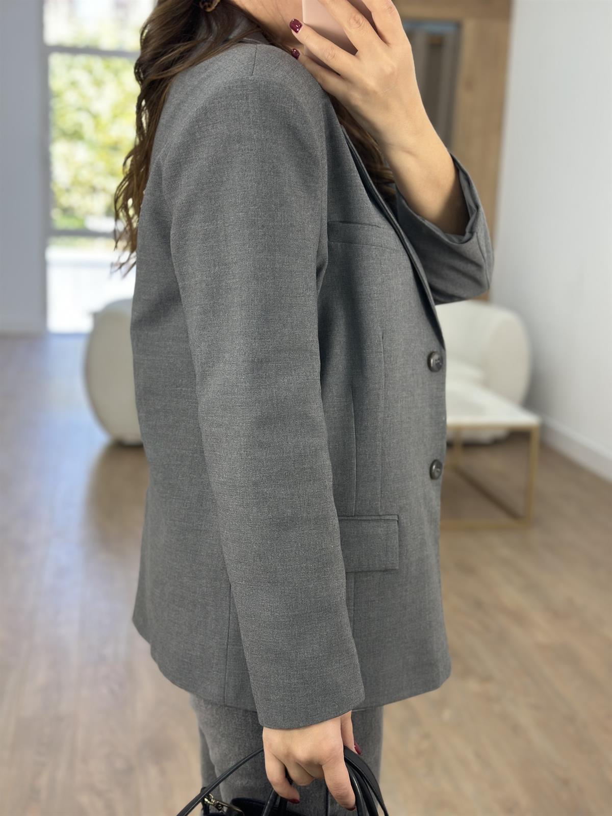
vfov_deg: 39.7
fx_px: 1131
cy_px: 408
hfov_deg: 30.3
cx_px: 306
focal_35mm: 48
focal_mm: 6.86
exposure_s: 1/100
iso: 64
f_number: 1.78
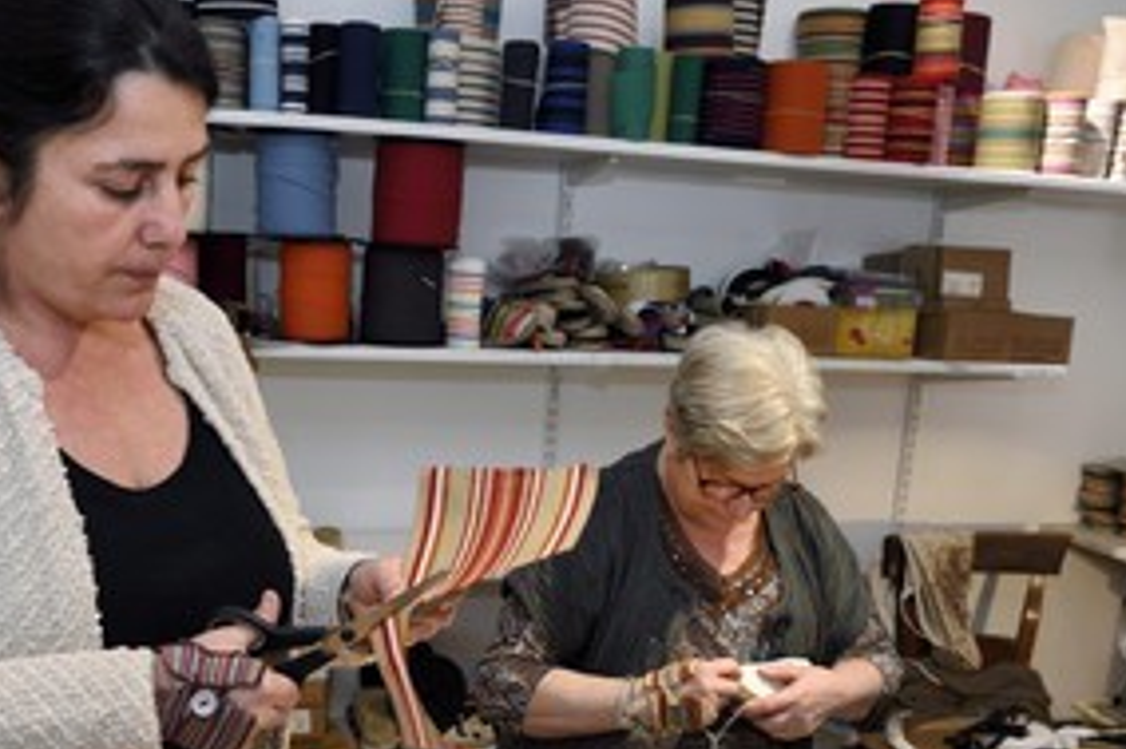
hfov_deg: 48.2
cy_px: 527
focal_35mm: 40
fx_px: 1250
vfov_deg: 32.9
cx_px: 444
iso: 800
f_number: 8
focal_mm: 27
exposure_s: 1/10
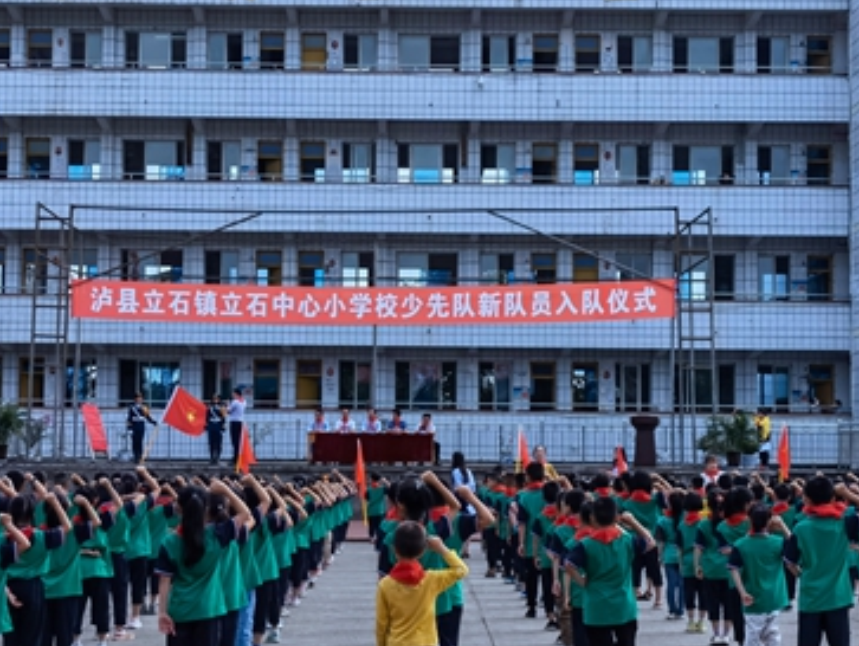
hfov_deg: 24.1
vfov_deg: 18.2
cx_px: 390
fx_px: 2012
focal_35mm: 81
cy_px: 308
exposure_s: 1/6289
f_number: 1.9
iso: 50
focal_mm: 6.67
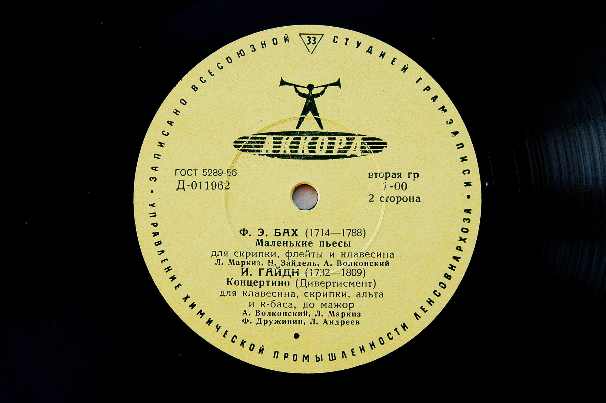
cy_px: 202
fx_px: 883
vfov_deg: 25.7
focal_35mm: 52
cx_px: 303
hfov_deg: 37.9
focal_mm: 35
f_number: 5
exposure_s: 1/100
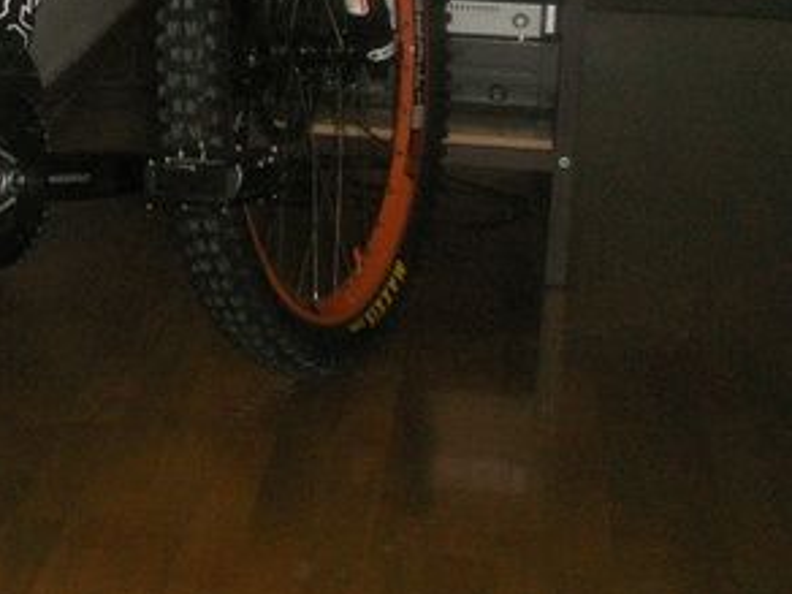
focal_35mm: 92
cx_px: 1
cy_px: 24
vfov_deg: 15.8
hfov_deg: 20.6
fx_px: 2105
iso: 160
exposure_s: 1/40
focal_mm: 7.7
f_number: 3.5
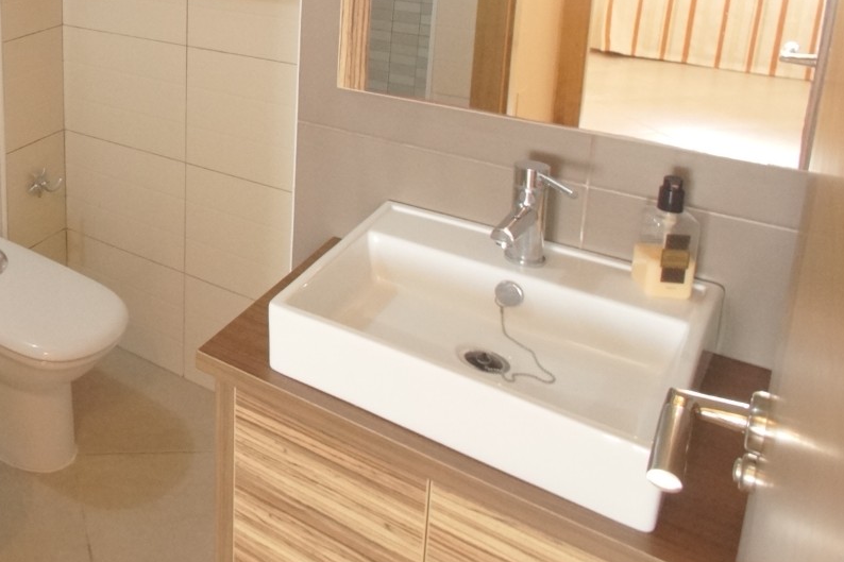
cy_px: 19
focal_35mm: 34
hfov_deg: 43.5
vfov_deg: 35.7
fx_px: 797
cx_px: -81
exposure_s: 1/8
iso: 3200
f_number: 9
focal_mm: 10
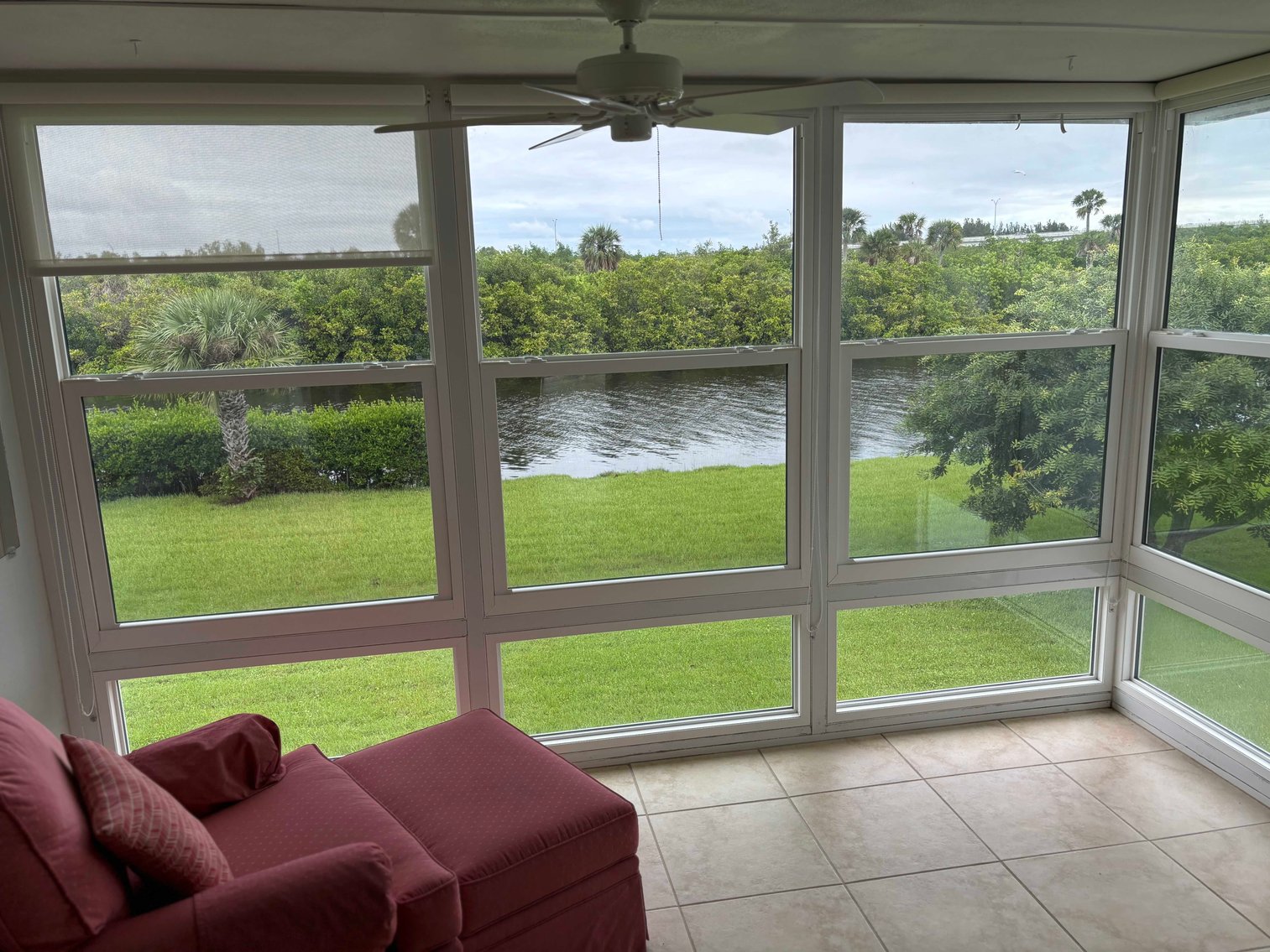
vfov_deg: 53.1
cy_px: 476
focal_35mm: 26
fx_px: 954
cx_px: 635
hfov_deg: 67.3
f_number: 1.6
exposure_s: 1/271
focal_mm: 5.96
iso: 50
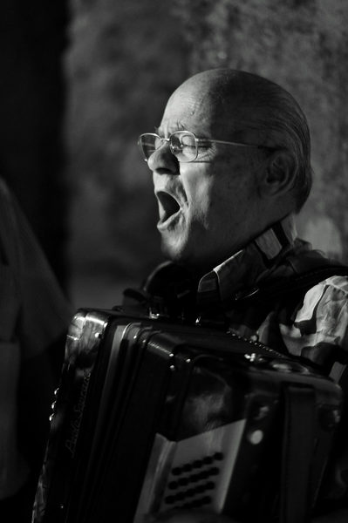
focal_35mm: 75
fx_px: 1089
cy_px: 262
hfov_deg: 18.2
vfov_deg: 27.0
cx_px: 174
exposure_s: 1/80
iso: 1000
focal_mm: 50
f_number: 1.8
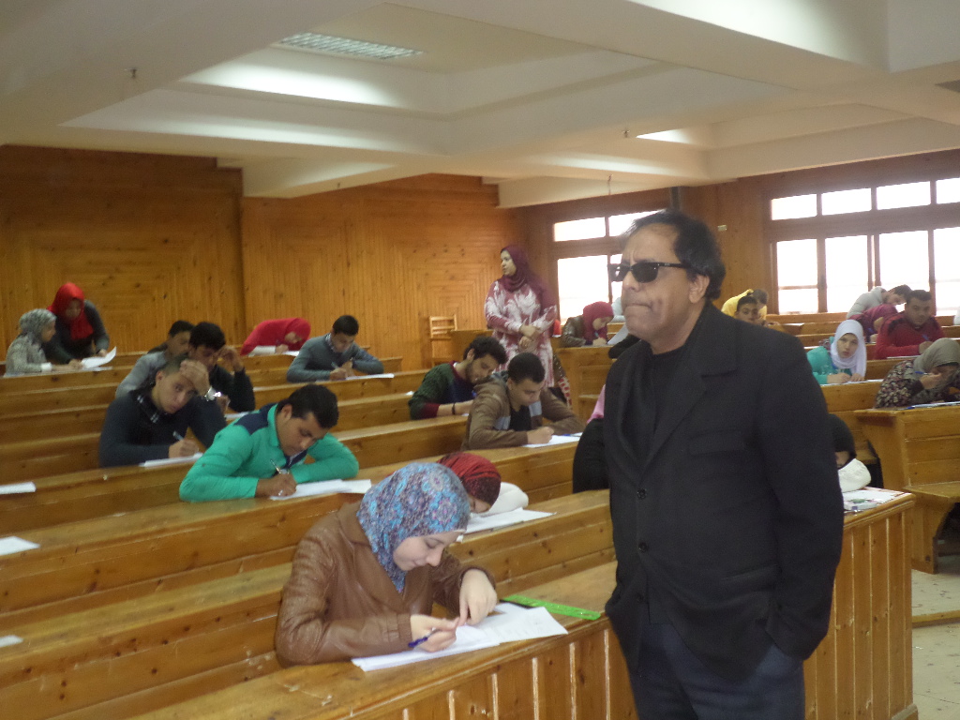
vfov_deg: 39.7
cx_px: 480
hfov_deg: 51.4
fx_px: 998
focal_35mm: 36
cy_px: 360
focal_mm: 6.5
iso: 320
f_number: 3
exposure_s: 1/45
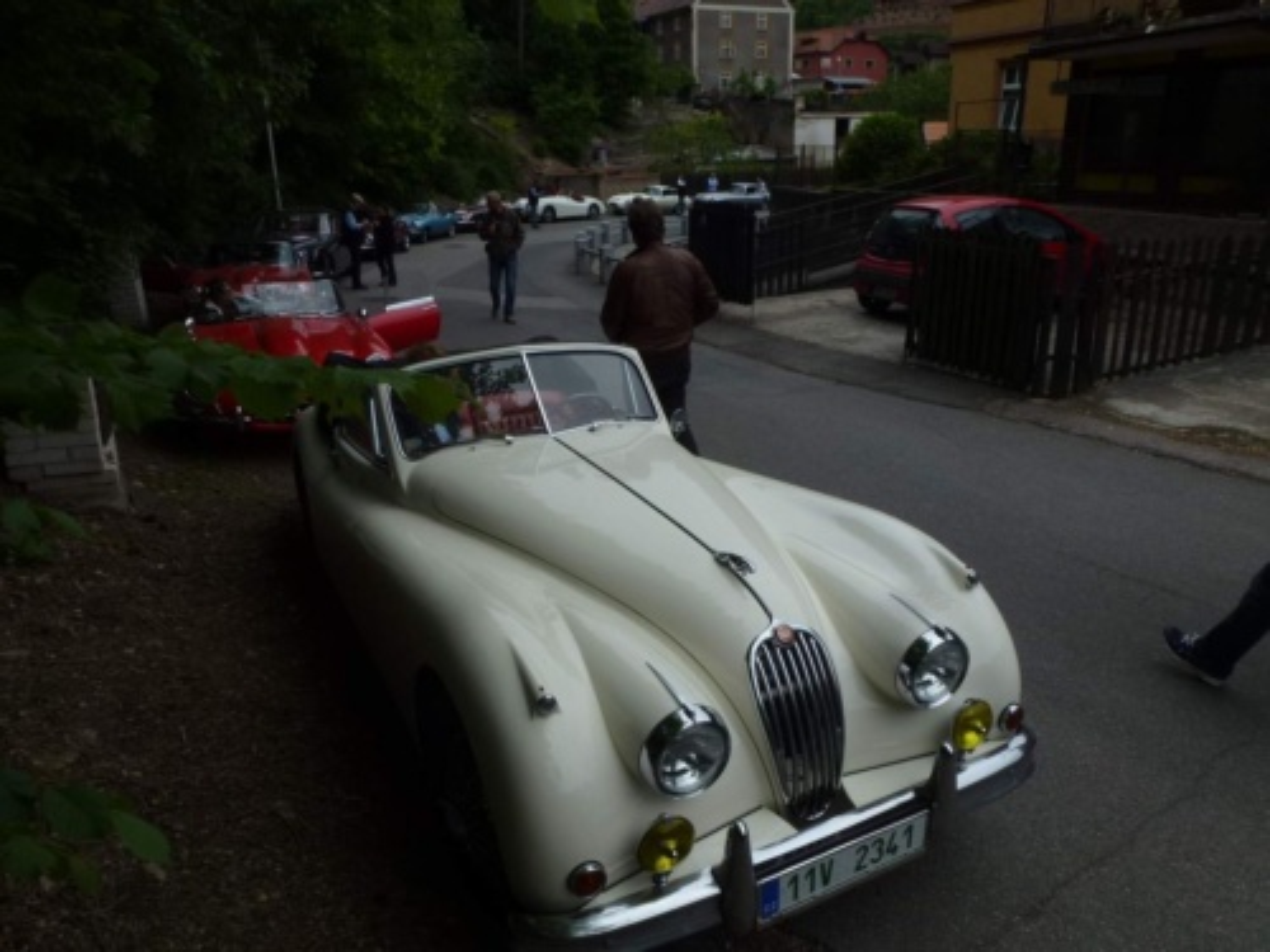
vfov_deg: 56.8
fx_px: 881
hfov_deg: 71.6
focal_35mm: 24
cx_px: 635
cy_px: 476
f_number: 4
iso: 100
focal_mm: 4.3
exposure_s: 1/1300
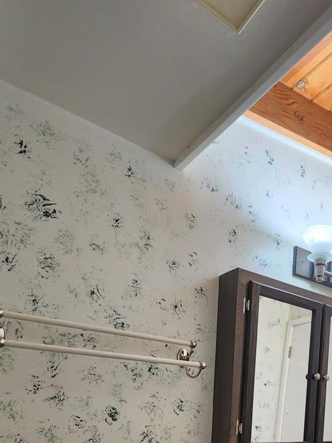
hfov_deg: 47.6
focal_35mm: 28
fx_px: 358
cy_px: 410
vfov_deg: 54.1
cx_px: 255
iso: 160
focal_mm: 2.2
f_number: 2.2
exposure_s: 1/60
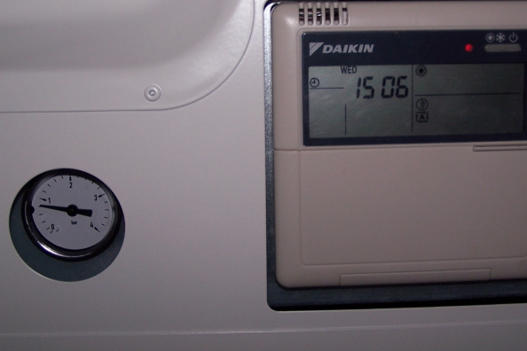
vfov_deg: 20.3
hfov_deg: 30.0
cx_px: 303
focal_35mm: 67
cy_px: 142
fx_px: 981
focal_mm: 8.5
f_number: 3.2
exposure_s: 1/60
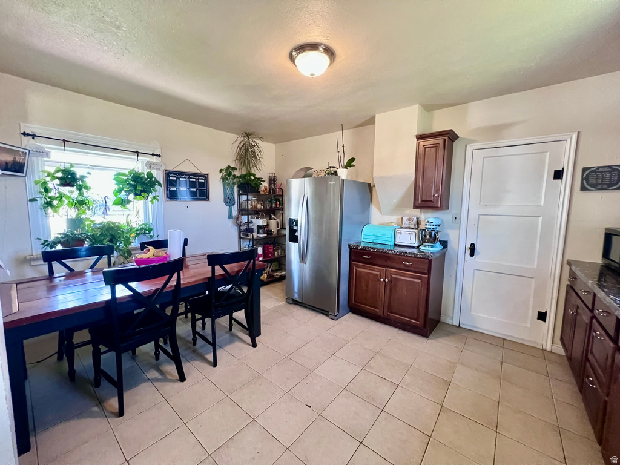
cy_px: 232
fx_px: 233
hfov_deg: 106.2
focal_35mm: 13
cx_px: 310
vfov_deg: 89.9
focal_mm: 1.57
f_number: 1.8
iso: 800
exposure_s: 1/60
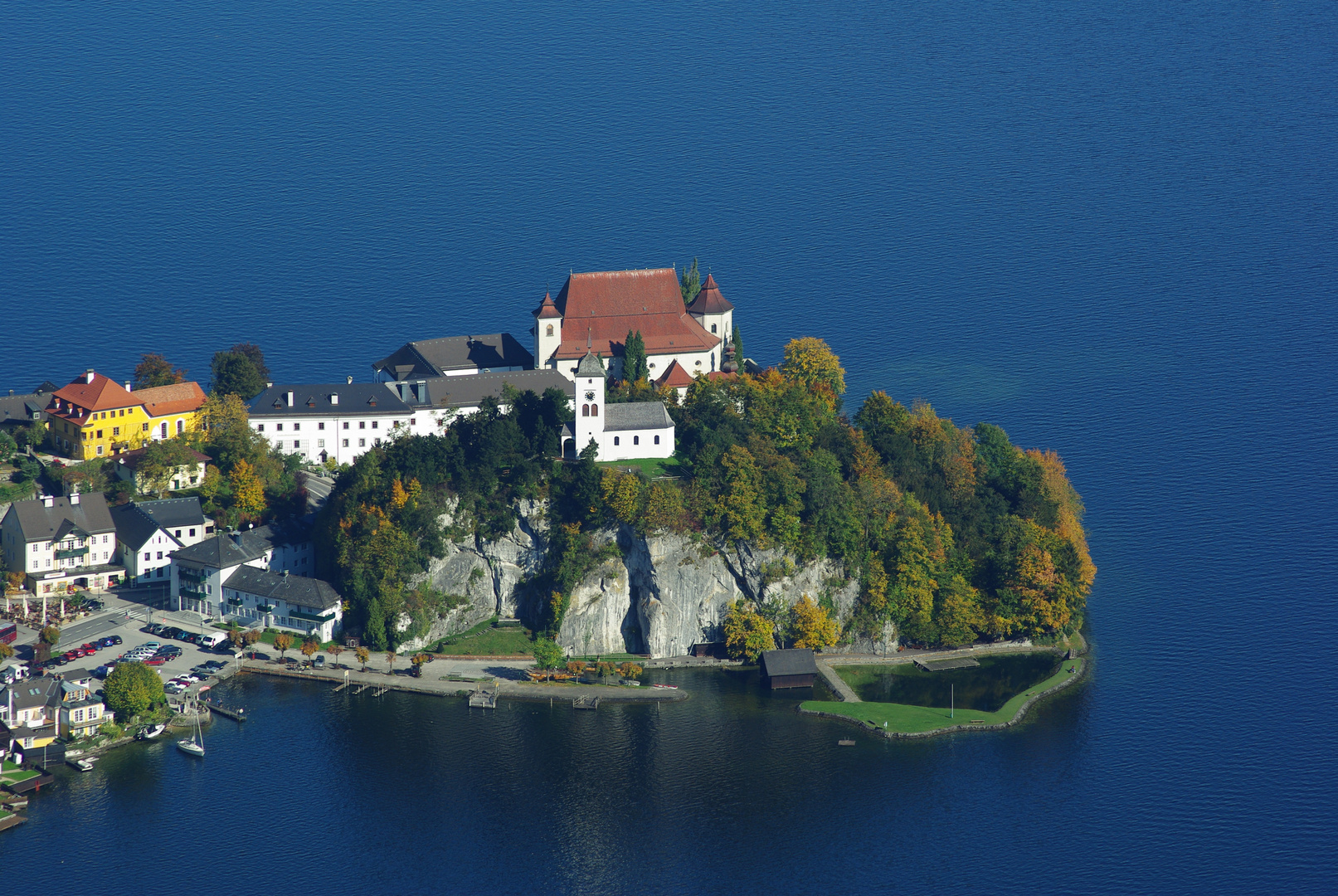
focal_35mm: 240
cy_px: 448
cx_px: 669
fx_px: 8931
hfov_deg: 8.6
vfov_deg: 5.7
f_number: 6.7
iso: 100
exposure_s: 1/350
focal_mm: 160
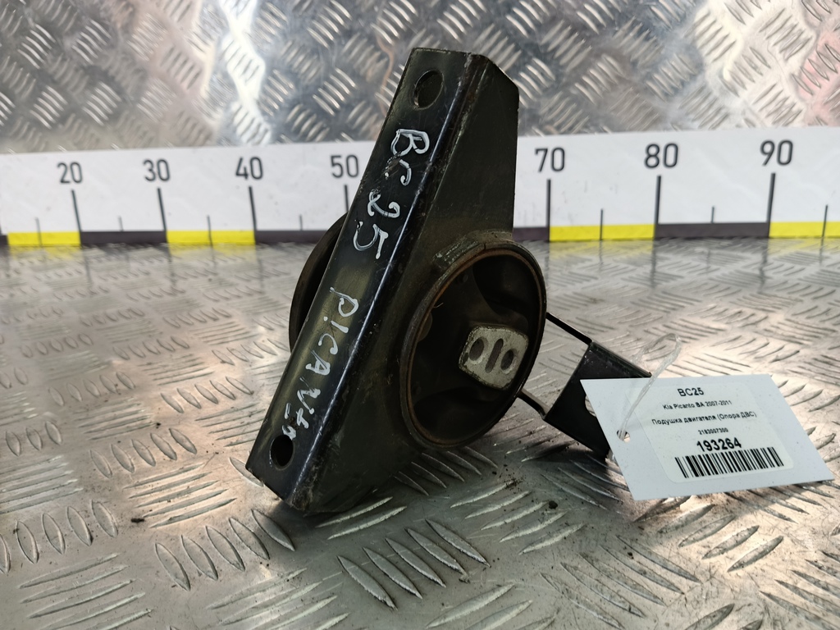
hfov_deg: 73.9
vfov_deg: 58.9
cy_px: 315
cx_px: 420
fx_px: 558
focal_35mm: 23
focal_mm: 4.11
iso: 79
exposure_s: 1/33.3
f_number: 1.6
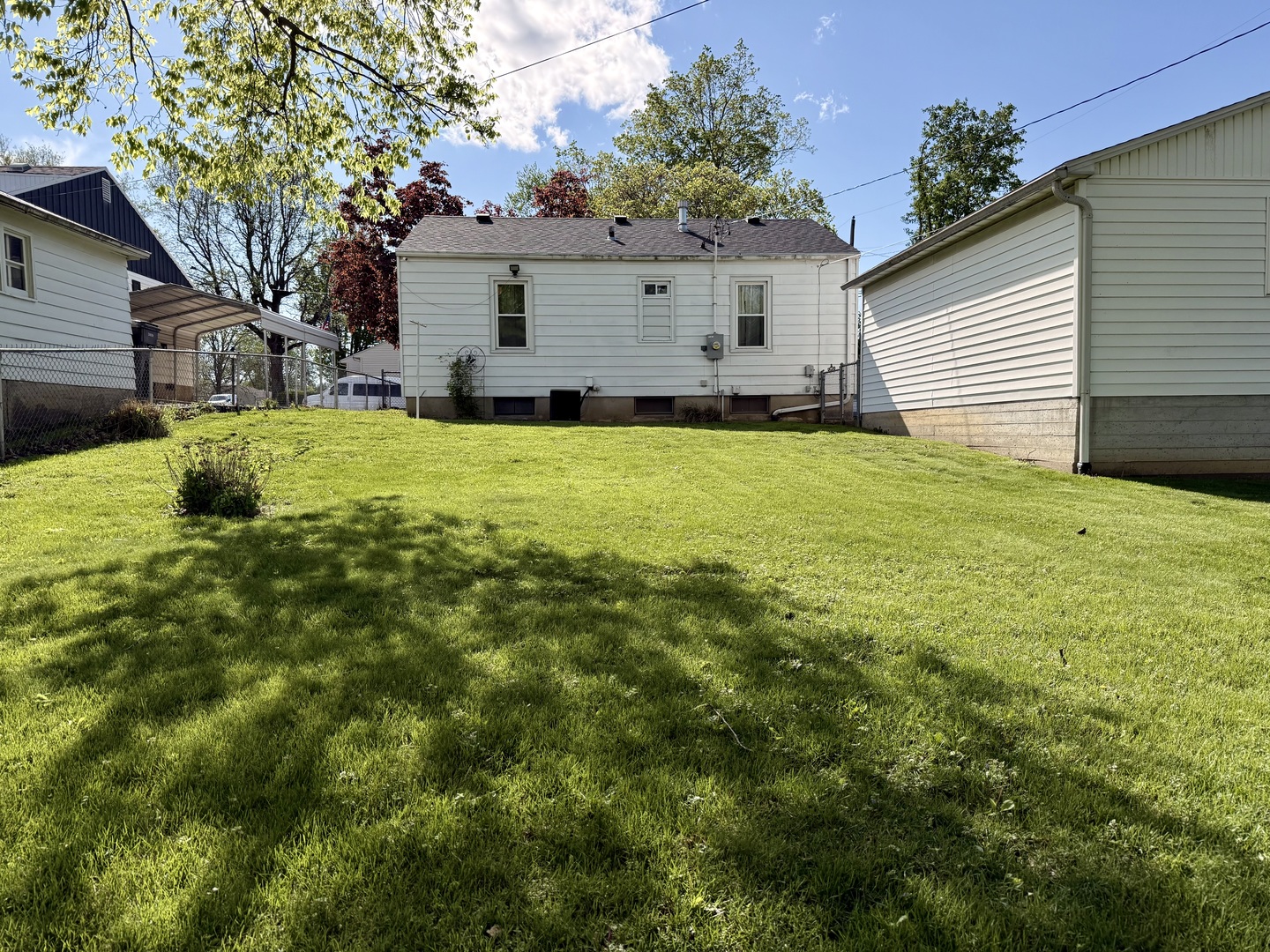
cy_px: 476
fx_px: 881
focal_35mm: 24
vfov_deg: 56.8
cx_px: 635
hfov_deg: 71.6
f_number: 1.78
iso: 100
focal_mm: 6.76
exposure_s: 1/3953
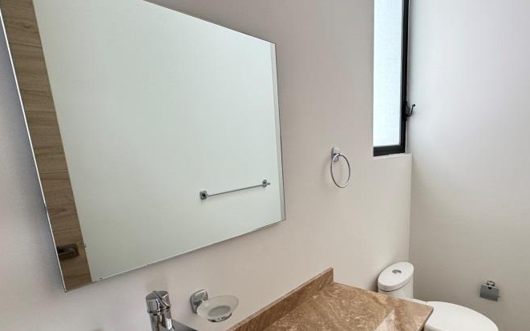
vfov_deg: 52.2
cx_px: 367
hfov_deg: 74.0
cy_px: 213
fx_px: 332
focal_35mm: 23
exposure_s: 1/99
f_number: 2.2
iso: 160
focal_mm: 2.22
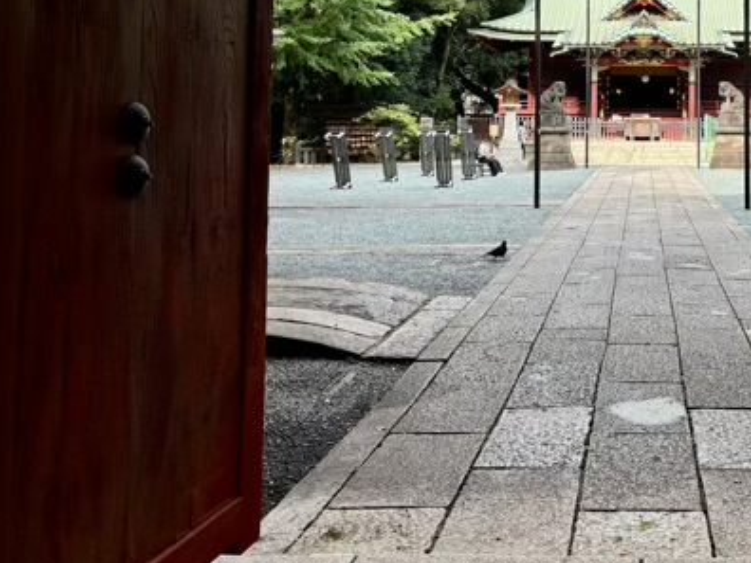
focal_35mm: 46
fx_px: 998
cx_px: 628
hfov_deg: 39.2
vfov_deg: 30.6
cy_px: 100
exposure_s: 1/384
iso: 50
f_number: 1.6
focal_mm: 5.96
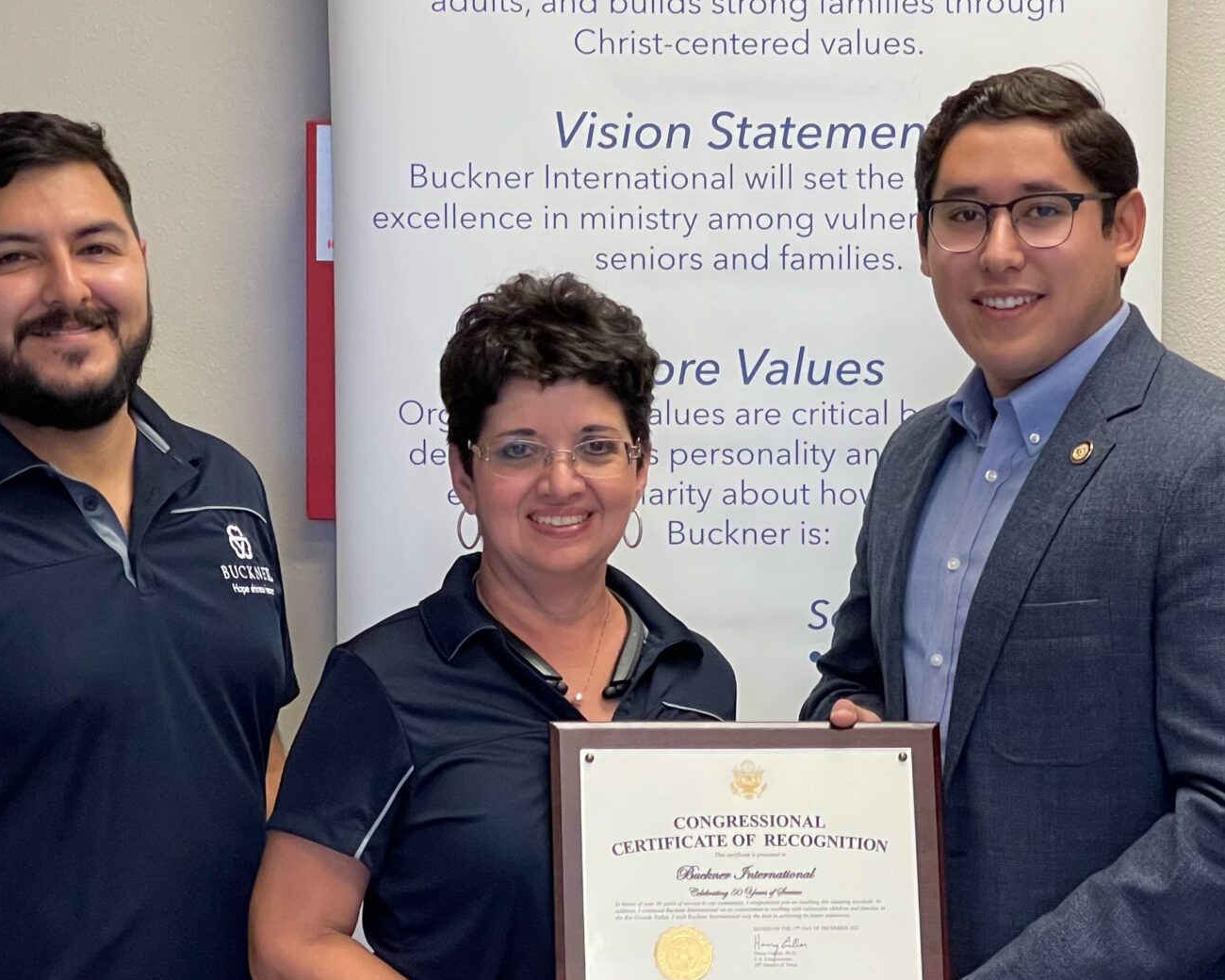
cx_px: 808
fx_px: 4459
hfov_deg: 15.6
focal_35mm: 123
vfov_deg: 12.5
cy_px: 672
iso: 200
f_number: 2.2
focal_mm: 7.5
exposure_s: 1/60
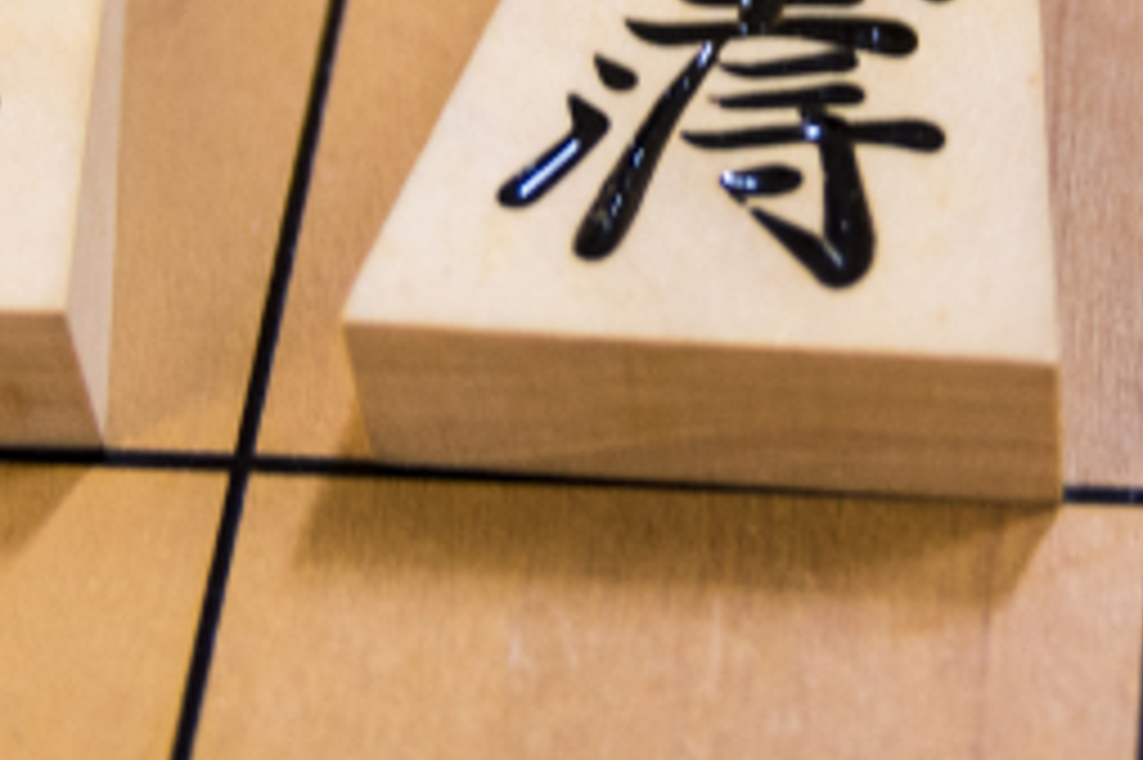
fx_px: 4601
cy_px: -65
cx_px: 765
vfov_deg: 9.4
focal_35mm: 145
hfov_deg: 14.1
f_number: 2.8
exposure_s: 1/30
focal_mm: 24
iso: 400
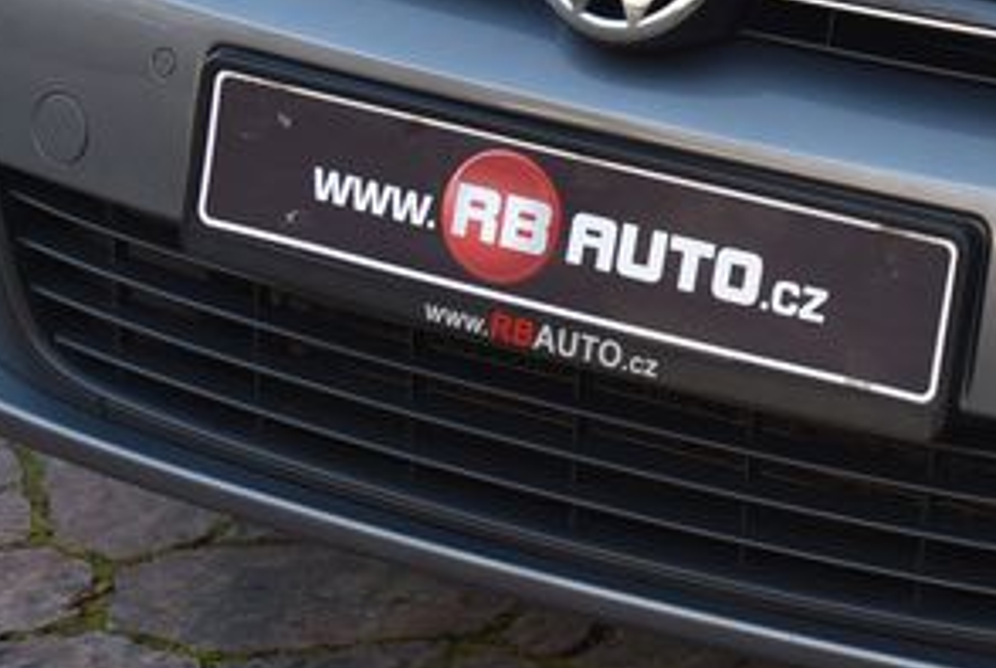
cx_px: 1331
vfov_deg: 8.1
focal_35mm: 167
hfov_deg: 11.9
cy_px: -203
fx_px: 4627
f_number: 5.6
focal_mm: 48
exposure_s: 1/125
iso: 500
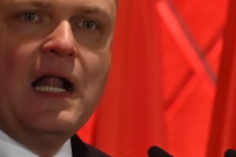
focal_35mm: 1428
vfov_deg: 1.0
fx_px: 9361
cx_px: 393
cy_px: 405
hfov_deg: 1.4
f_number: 2.8
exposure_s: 1/200
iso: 280
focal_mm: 180
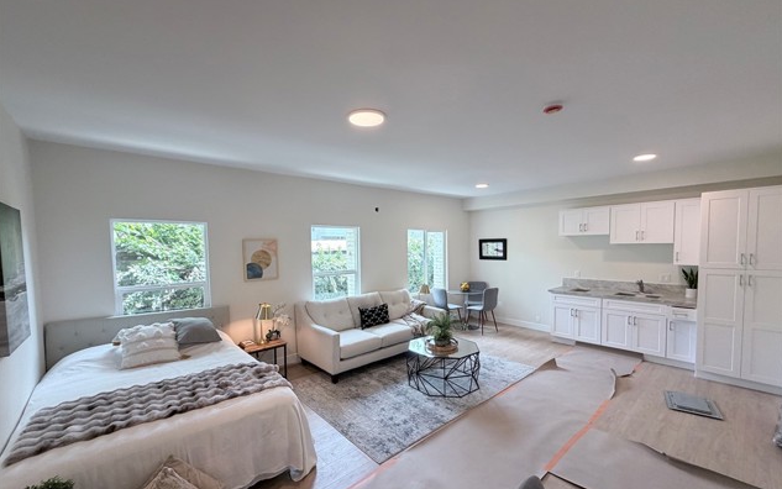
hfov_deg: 101.4
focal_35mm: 15
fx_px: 320
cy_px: 262
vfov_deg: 74.7
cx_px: 390
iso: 200
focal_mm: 2.22
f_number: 2.2
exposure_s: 1/120
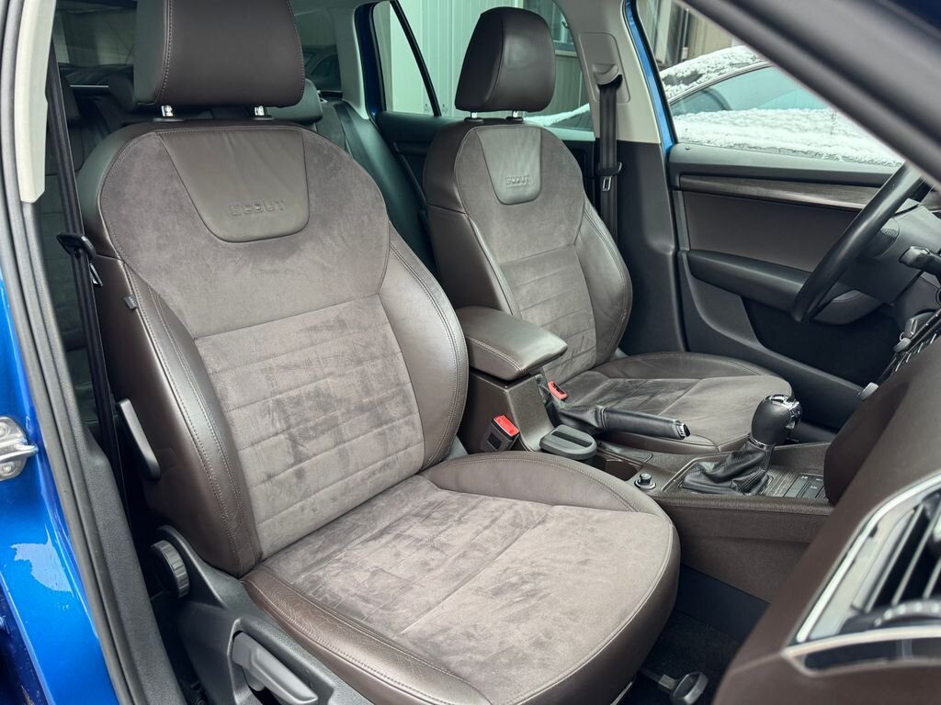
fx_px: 652
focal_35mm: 24
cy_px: 352
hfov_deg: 71.6
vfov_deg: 56.8
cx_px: 470
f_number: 1.78
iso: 250
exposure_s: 1/60
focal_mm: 6.76
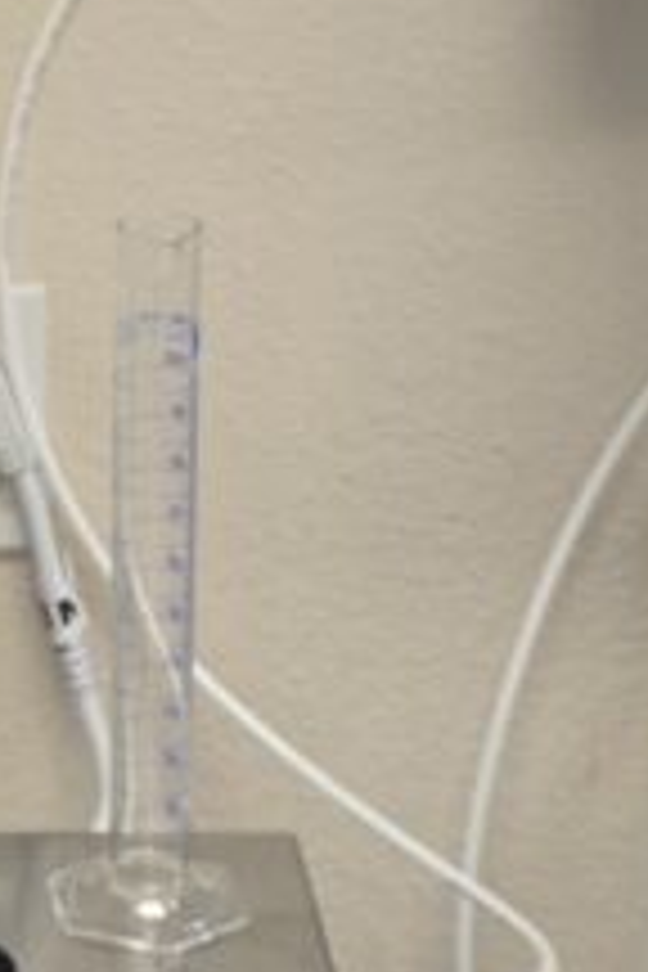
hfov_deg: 11.4
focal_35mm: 117
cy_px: 360
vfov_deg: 17.5
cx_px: -189
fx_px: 3159
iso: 125
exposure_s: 1/120
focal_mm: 6.3
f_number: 1.7
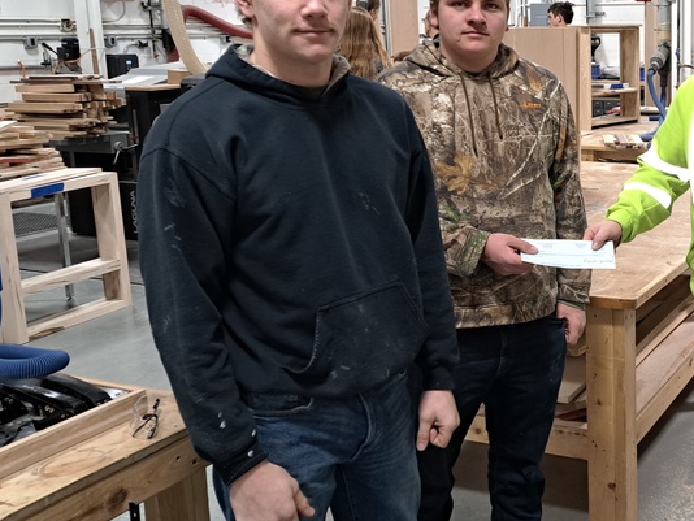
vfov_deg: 31.4
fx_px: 923
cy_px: 195
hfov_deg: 38.6
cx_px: 613
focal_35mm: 46
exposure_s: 1/60
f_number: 1.8
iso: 125
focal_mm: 5.23
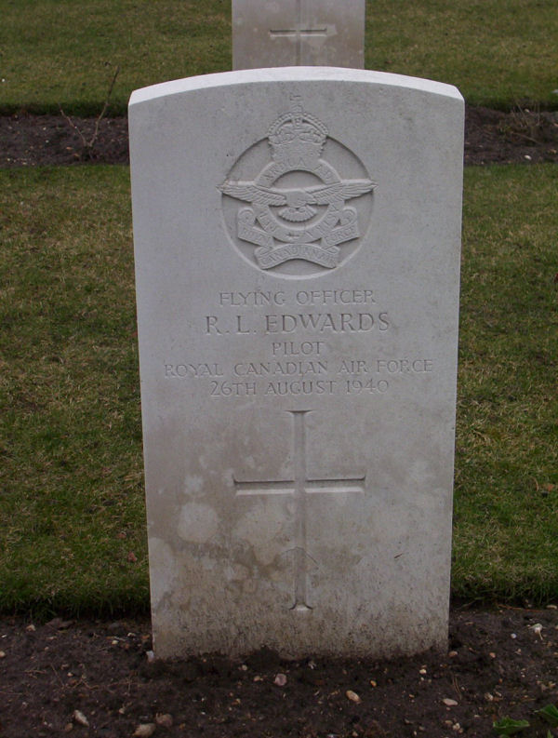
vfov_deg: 24.0
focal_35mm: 81
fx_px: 1731
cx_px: 279
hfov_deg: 18.3
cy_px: 369
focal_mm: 10.76
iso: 100
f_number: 3.62
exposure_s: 1/299
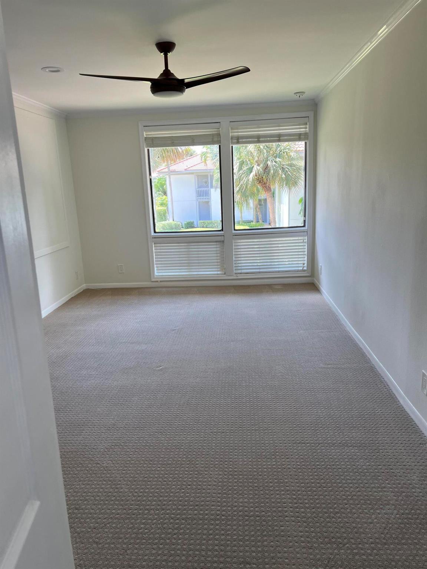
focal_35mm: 26
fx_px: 428
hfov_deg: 53.1
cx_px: 214
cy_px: 284
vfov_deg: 67.3
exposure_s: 1/175
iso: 40
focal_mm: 5.7
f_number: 1.5
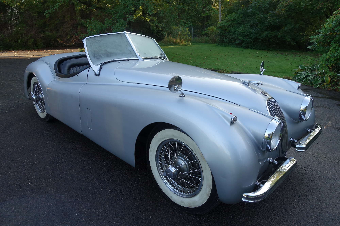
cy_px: 113
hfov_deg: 73.7
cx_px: 170
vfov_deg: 53.1
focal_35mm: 24
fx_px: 227
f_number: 4
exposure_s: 1/125
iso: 125
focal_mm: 8.8
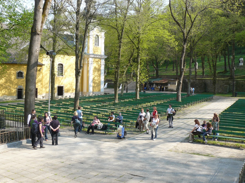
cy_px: 92
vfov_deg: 39.6
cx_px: 122
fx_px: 255
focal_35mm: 36
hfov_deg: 51.4
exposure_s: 1/200
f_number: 4
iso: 100
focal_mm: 6
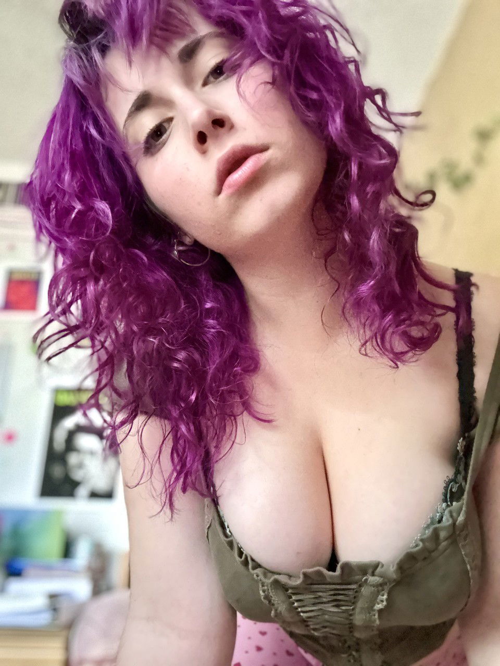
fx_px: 578
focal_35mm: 30
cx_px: 250
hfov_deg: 46.8
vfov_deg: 60.0
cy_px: 333
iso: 1000
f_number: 1.9
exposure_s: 1/15
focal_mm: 2.69
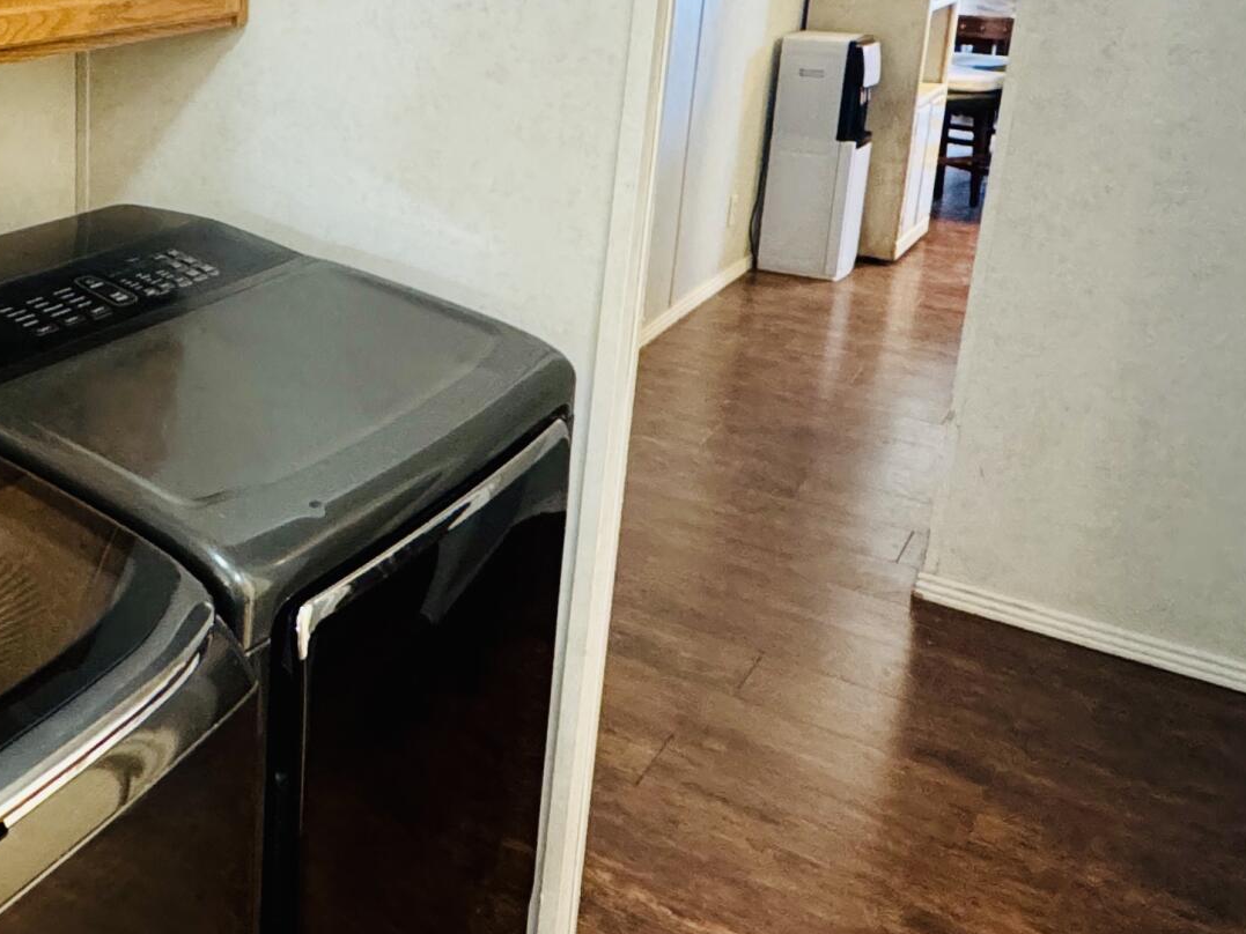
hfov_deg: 42.9
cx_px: 73
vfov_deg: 35.7
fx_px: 1404
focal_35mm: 39
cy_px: 200
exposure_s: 1/60
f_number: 2.2
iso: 640
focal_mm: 2.22
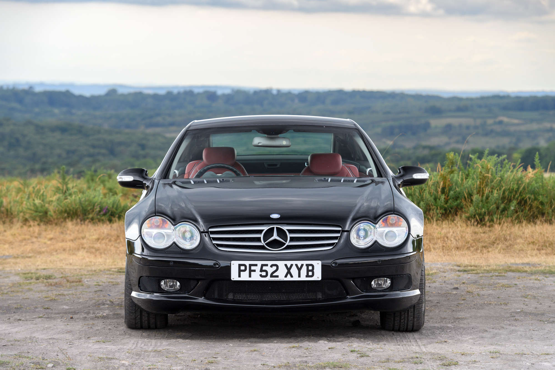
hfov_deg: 13.3
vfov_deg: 8.9
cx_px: 278
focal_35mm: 155
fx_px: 2389
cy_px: 185
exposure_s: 1/60
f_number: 7.1
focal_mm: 155
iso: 160
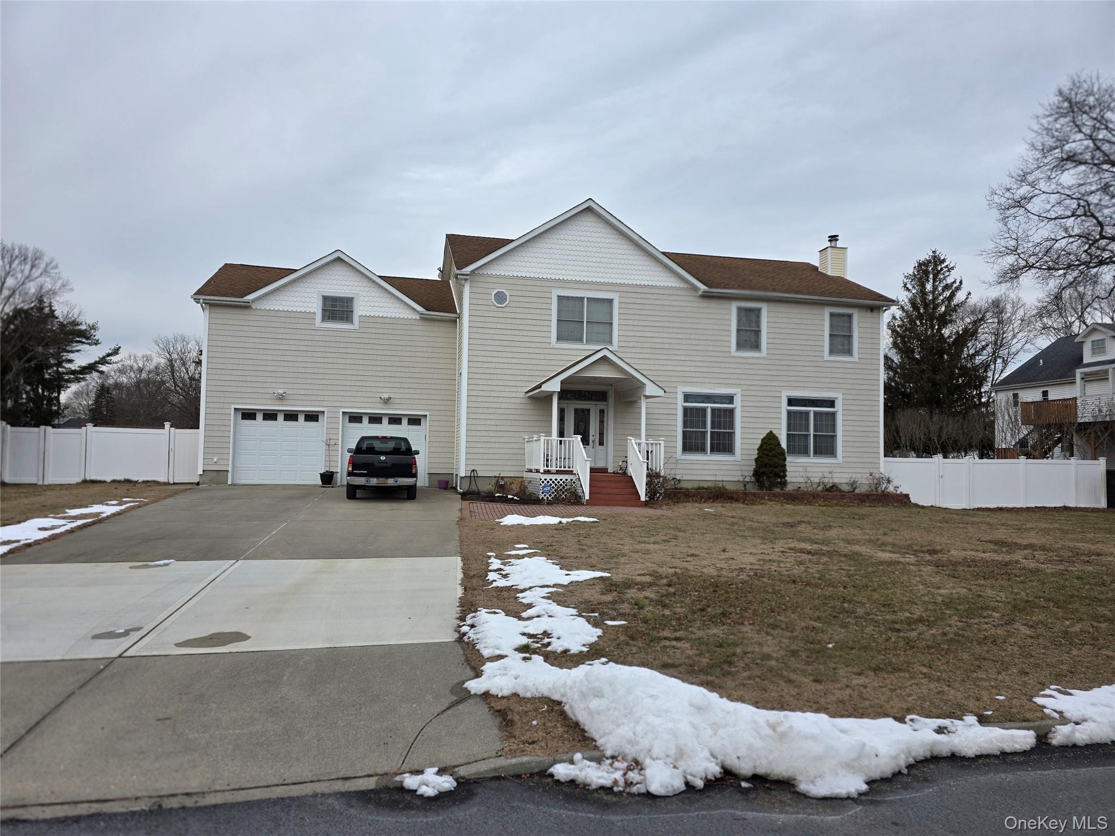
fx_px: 741
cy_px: 418
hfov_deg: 73.9
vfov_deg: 58.9
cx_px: 558
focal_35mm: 23
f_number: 1.7
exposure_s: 1/180
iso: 40
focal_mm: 6.3
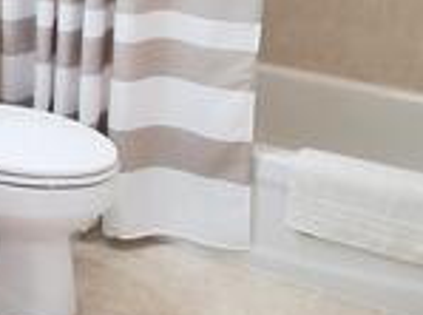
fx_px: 853
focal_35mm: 70
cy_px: 99
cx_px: 45
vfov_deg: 20.8
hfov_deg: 26.9
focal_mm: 4.3
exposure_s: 1/60
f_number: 2.4
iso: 250
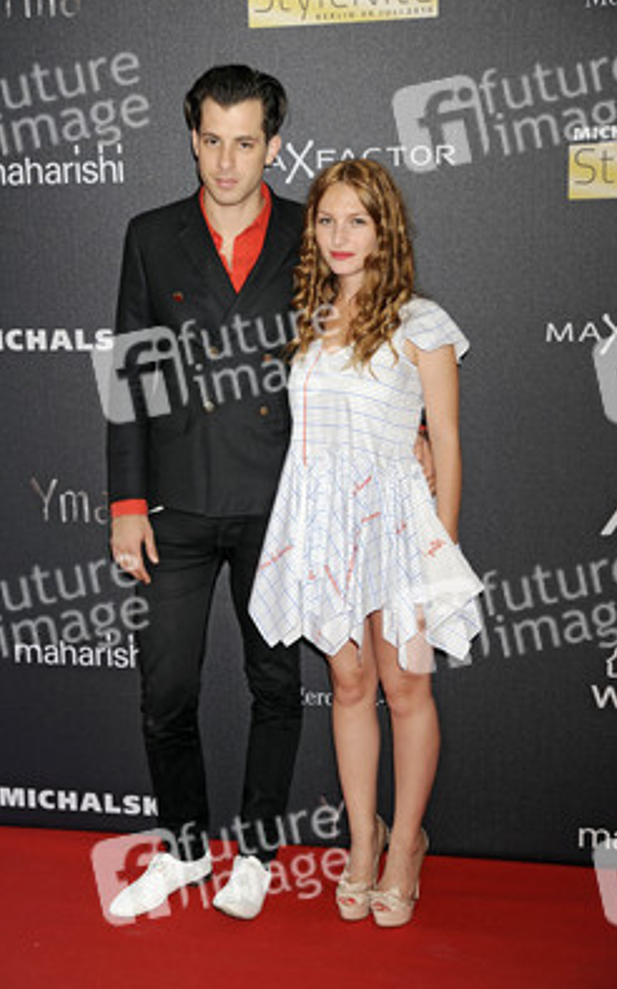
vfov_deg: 33.0
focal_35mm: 62
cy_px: 489
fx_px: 1669
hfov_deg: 20.9
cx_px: 293
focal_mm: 60
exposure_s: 1/200
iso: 400
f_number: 5.6
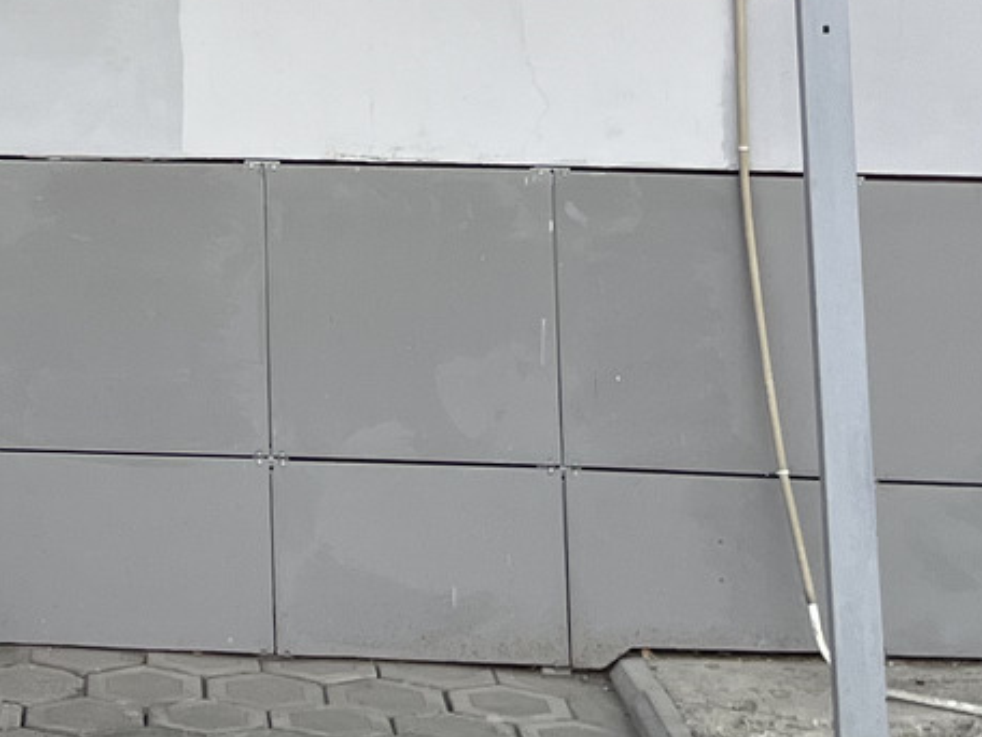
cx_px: -261
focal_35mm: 115
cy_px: -679
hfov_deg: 16.3
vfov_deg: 11.7
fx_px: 3262
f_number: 1.6
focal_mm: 5.1
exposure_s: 1/333
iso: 50
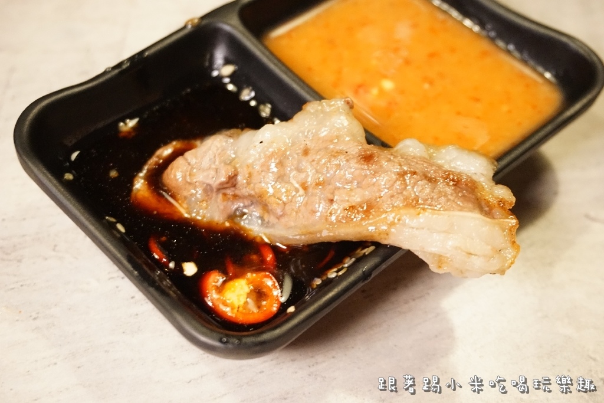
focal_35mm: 50
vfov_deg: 27.3
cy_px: 202
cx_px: 302
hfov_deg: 40.0
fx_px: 831
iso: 3200
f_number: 5
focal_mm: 33
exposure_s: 1/60
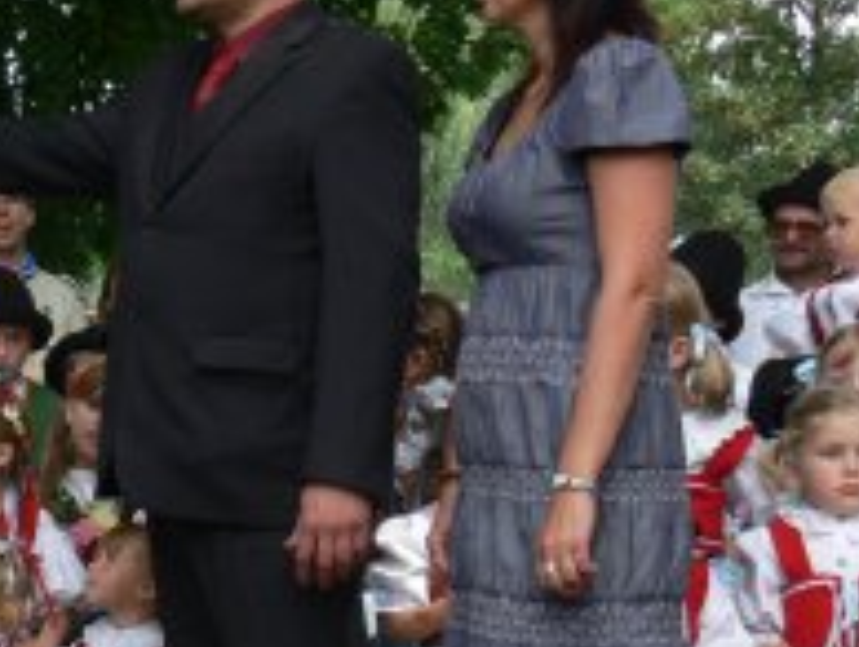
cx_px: -22
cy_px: 388
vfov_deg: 15.0
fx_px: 2460
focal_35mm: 99
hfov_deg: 19.2
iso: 80
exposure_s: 1/125
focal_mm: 7.4
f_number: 4
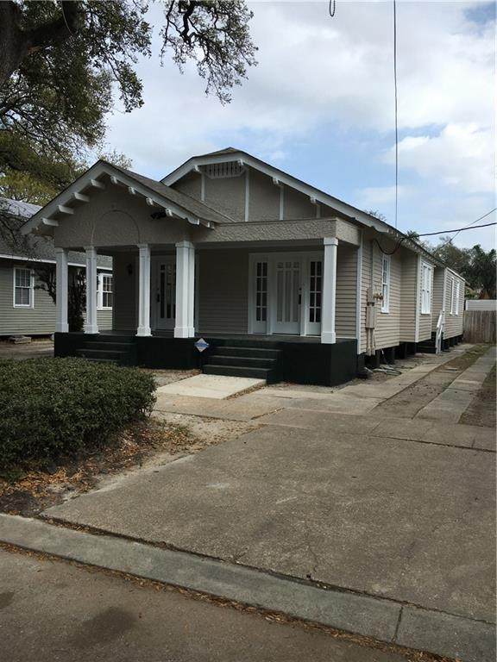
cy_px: 331
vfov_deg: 61.7
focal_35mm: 29
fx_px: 555
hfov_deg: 48.2
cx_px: 248
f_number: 2.2
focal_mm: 4.15
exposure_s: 1/1672
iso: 25
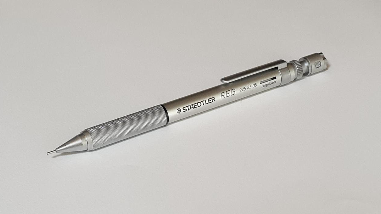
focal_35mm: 29
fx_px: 293
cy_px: 81
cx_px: 188
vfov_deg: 39.9
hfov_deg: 66.1
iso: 160
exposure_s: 1/60
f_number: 2.4
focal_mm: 4.3
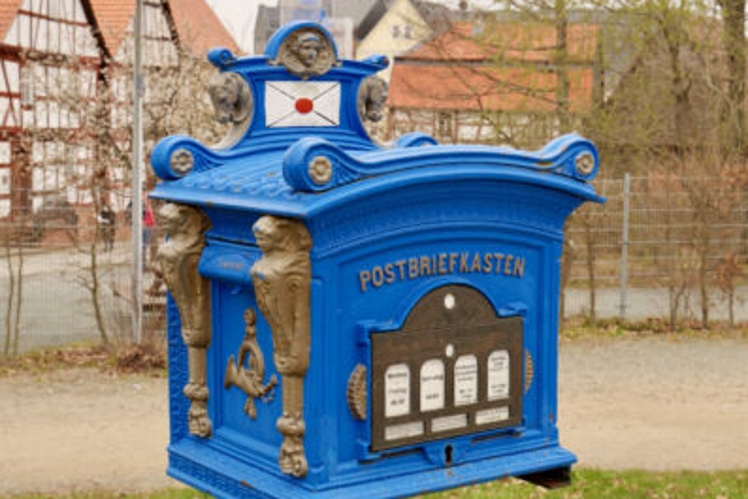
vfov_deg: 20.3
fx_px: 1393
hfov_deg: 30.1
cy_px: 275
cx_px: 375
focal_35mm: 67
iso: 200
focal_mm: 32
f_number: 8
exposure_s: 1/100
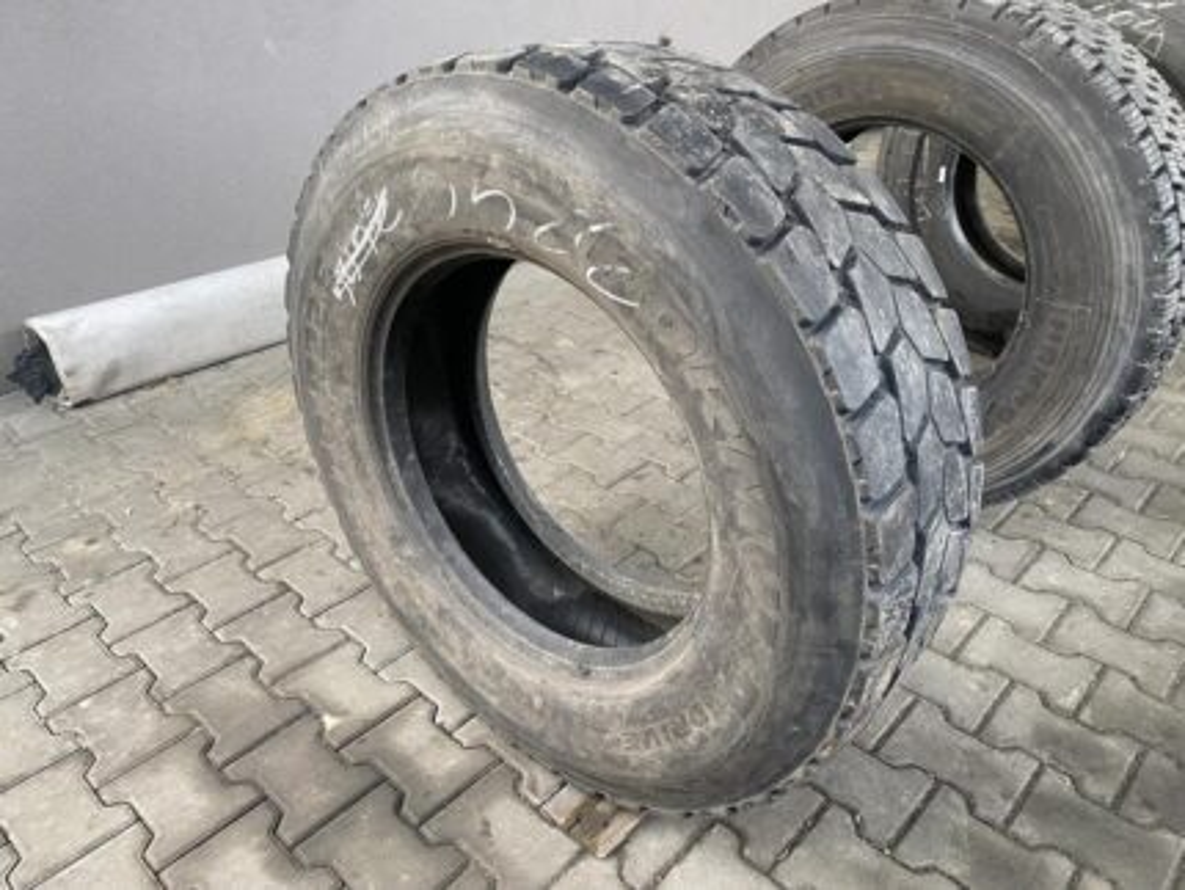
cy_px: 445
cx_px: 592
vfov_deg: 53.1
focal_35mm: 26
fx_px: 891
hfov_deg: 67.3
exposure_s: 1/50
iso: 80
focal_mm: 4.25
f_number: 1.8
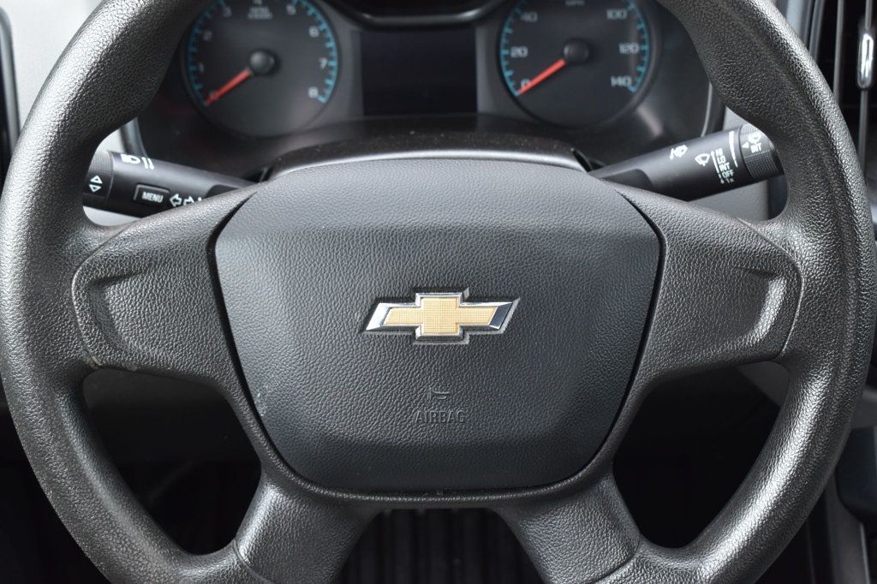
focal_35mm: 60
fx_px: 1461
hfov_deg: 33.4
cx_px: 438
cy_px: 292
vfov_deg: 22.6
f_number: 7.1
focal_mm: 40
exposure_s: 1/40
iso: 400
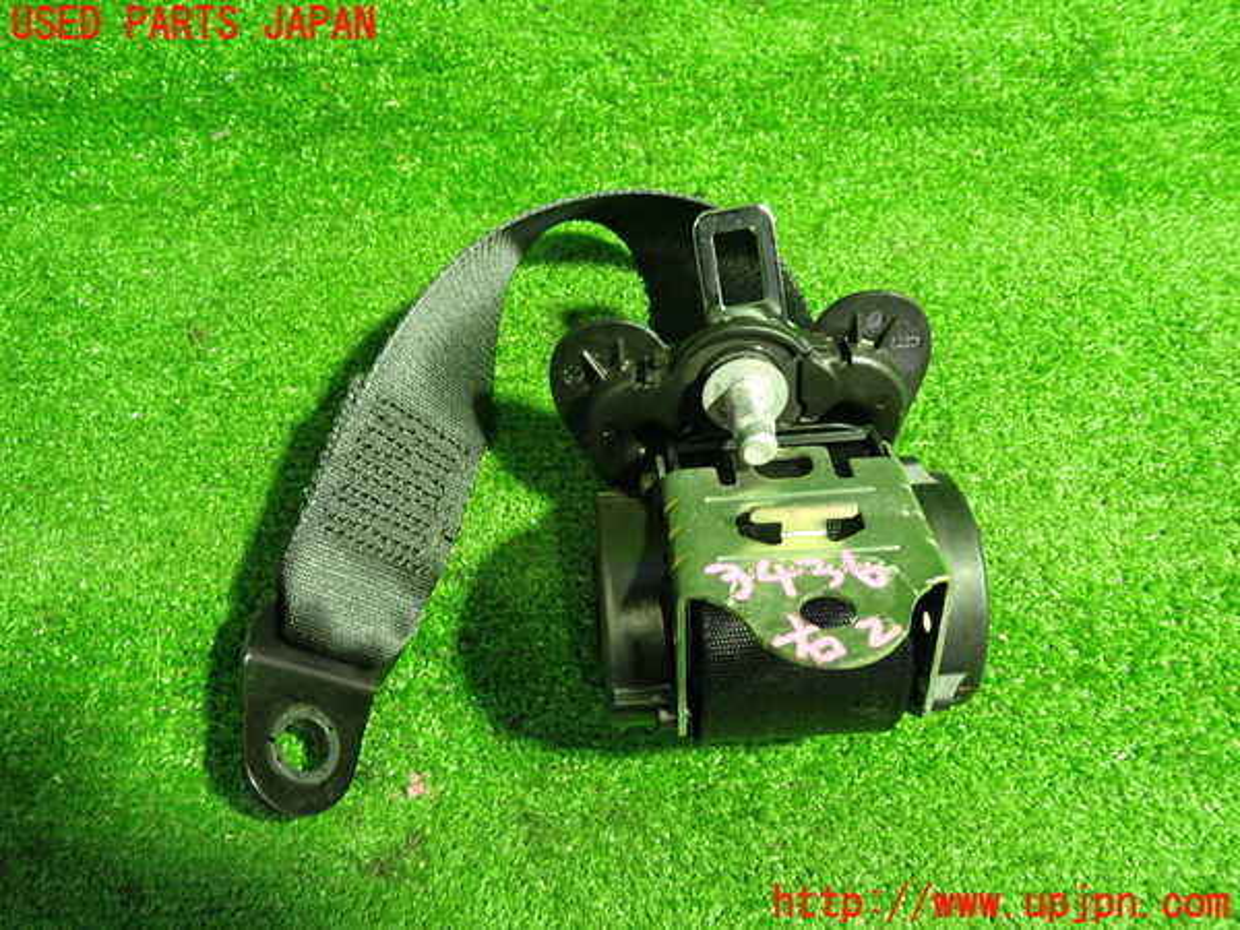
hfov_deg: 60.0
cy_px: 465
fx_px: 1075
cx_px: 620
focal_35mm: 30
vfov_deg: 46.8
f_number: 2.3
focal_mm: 5.4
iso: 640
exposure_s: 1/30
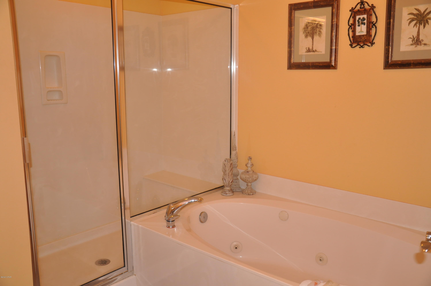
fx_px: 395
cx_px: 216
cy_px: 143
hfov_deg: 57.3
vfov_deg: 39.9
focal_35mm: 33
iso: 800
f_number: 3.8
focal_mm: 22
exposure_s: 1/60
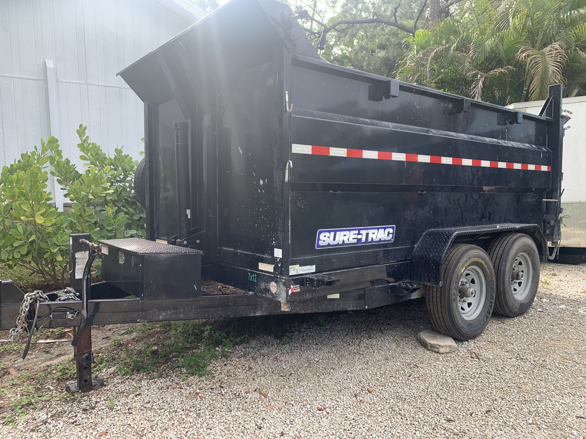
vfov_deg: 53.1
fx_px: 440
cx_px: 293
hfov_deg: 67.3
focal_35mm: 26
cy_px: 220
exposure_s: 1/368
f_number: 1.8
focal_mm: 4.25
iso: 25
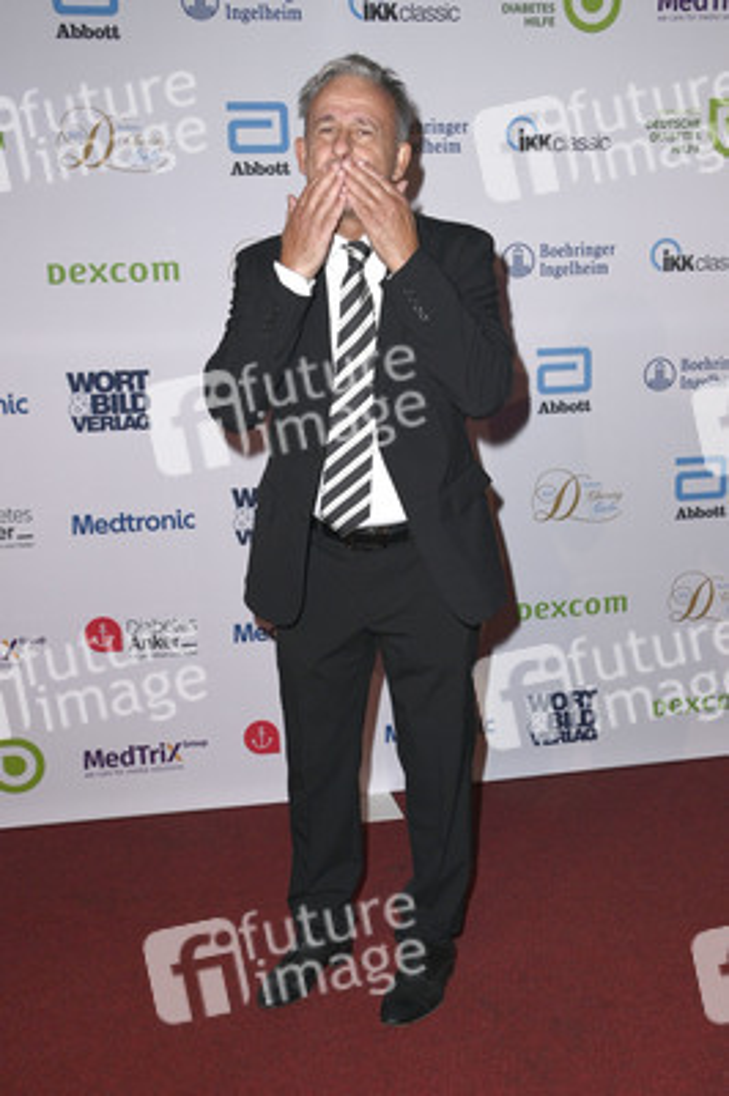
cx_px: 364
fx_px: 1217
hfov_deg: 33.3
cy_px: 548
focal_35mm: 40
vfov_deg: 48.5
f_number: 5.6
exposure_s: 1/200
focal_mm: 40
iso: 640
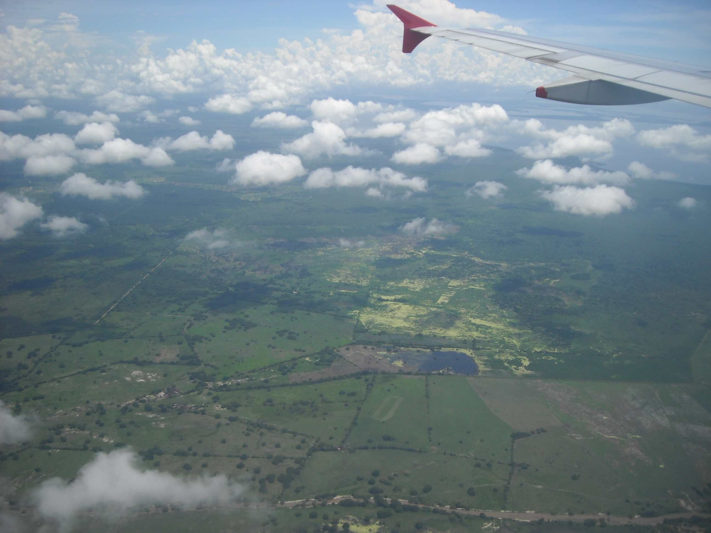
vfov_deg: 40.7
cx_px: 356
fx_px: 719
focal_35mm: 35
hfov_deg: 52.6
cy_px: 266
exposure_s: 1/384
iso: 64
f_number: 5.6
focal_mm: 5.7
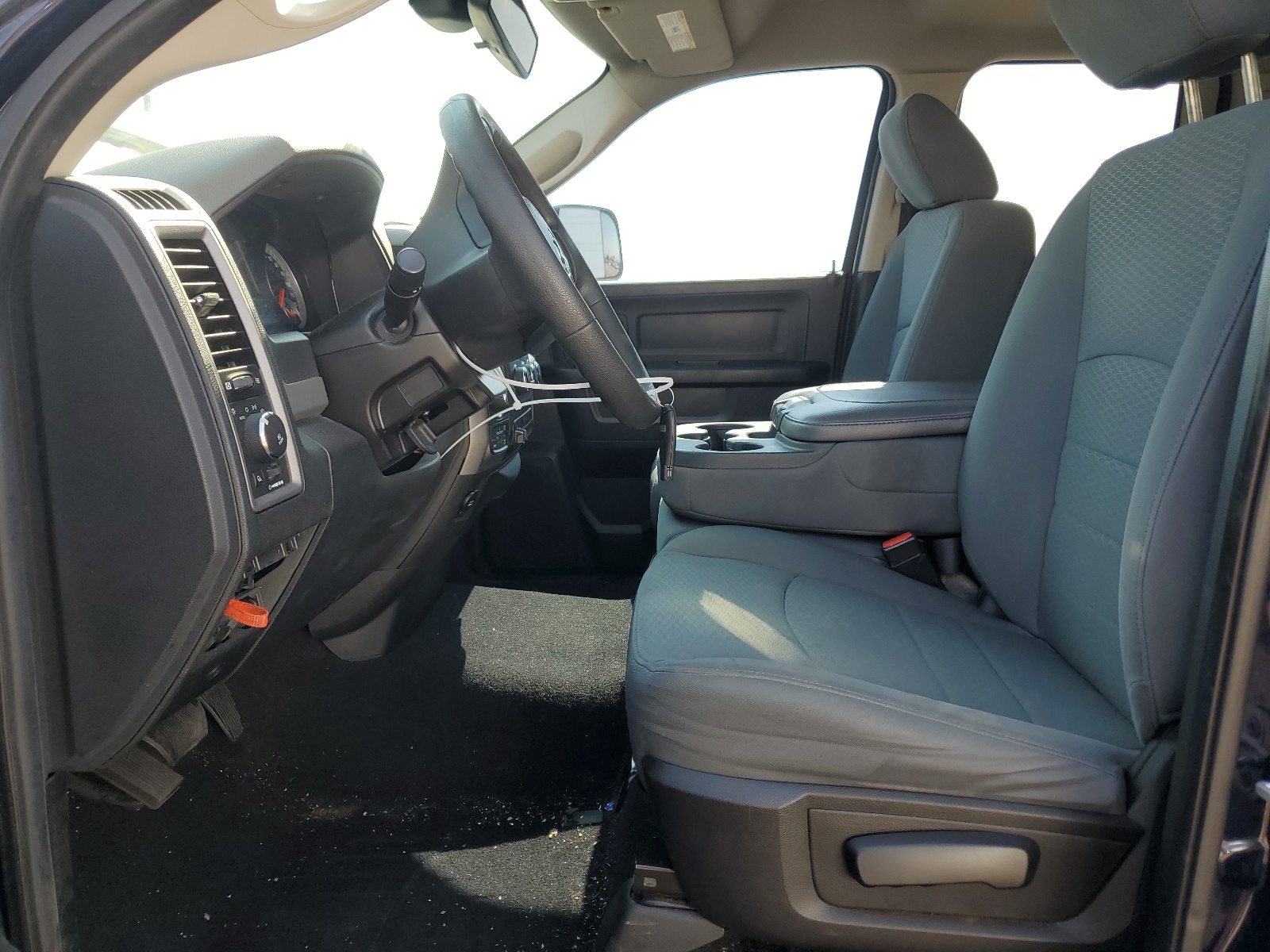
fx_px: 954
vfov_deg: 53.1
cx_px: 635
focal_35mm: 26
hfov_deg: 67.3
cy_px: 476
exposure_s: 1/370
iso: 50
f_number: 1.5
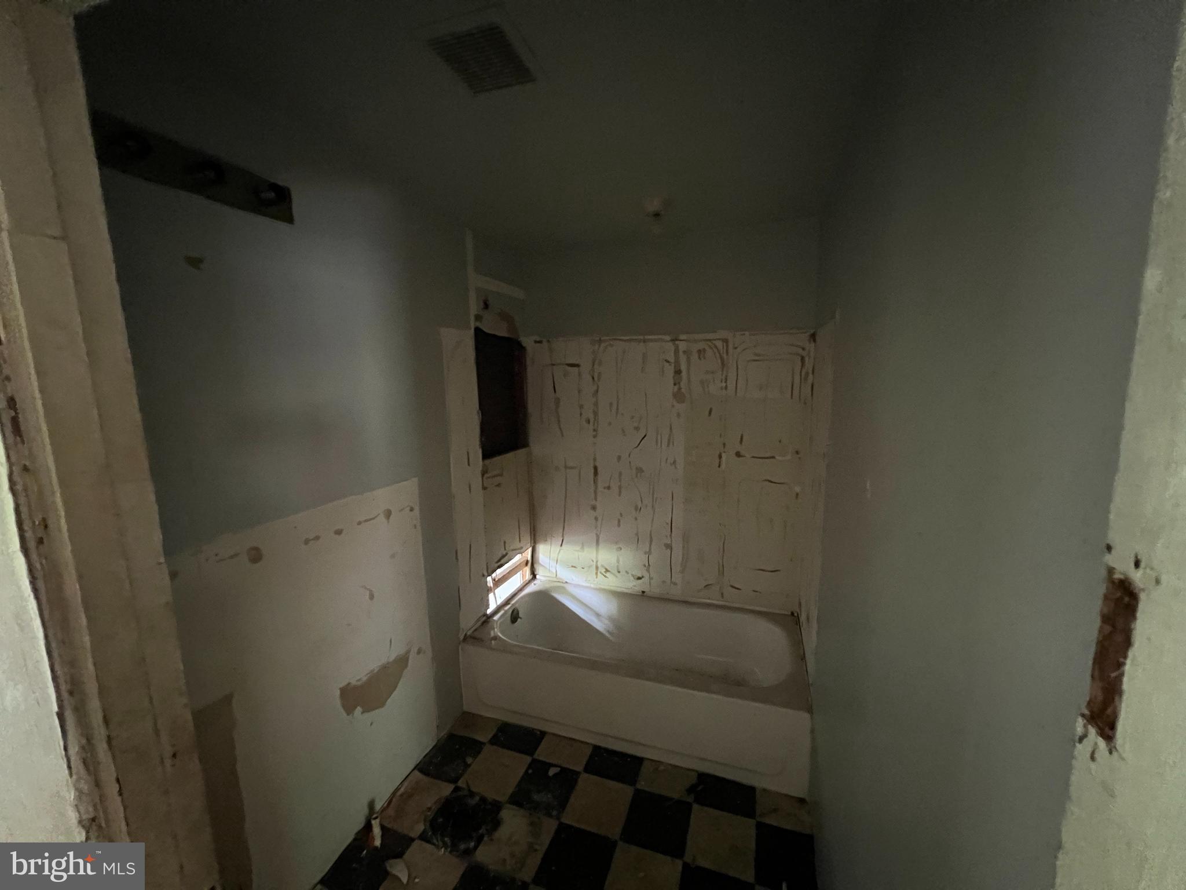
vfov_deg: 89.9
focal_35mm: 13
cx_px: 593
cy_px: 445
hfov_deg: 106.2
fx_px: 445
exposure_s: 1/30
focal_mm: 1.57
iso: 1600
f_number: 1.8
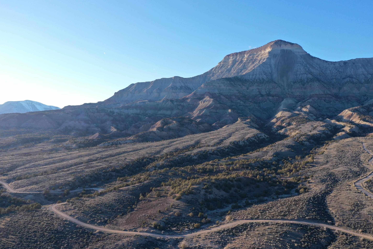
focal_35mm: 30
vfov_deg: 43.6
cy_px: 131
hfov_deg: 61.9
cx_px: 190
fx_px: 311
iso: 100
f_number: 5.6
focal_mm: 10.26
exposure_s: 1/200
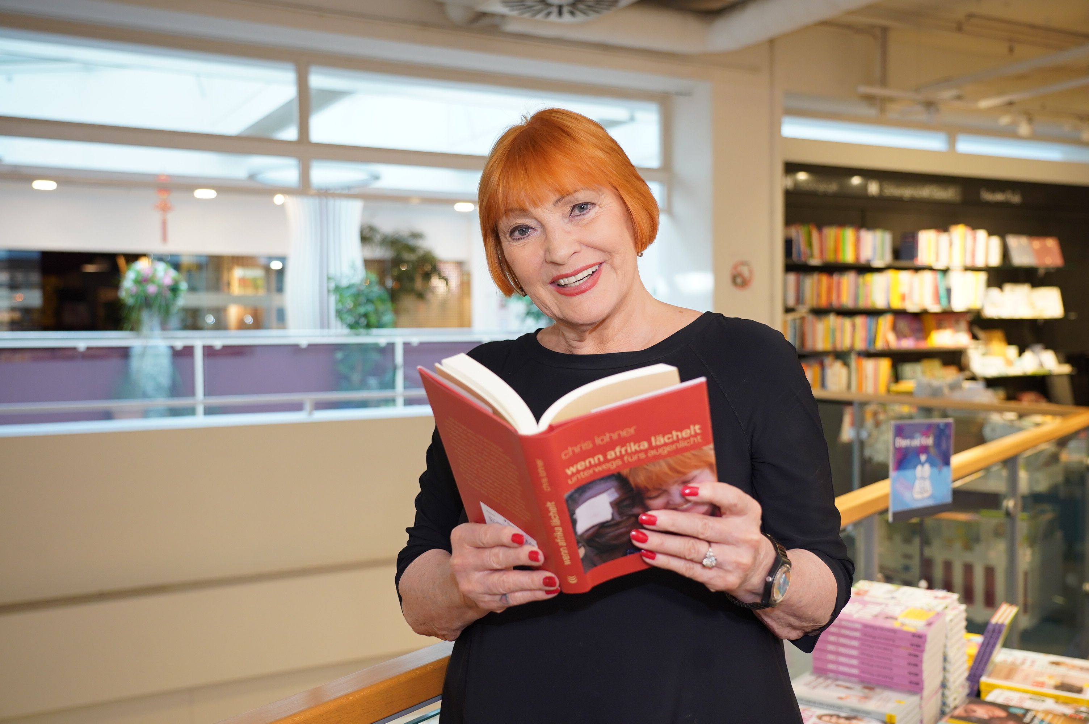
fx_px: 1028
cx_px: 544
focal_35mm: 34
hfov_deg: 55.8
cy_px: 362
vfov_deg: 38.8
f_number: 4
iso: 1000
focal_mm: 34
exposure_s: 1/80
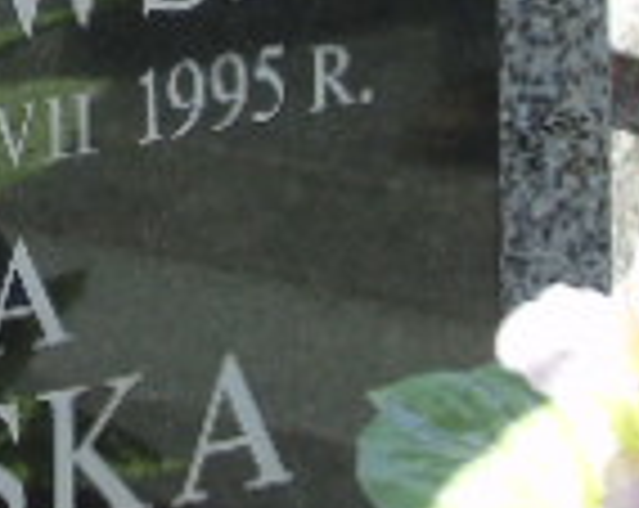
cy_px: 139
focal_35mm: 476
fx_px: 8984
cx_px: 27
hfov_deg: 4.1
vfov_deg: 3.2
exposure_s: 1/320
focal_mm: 19
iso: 80
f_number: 4.4
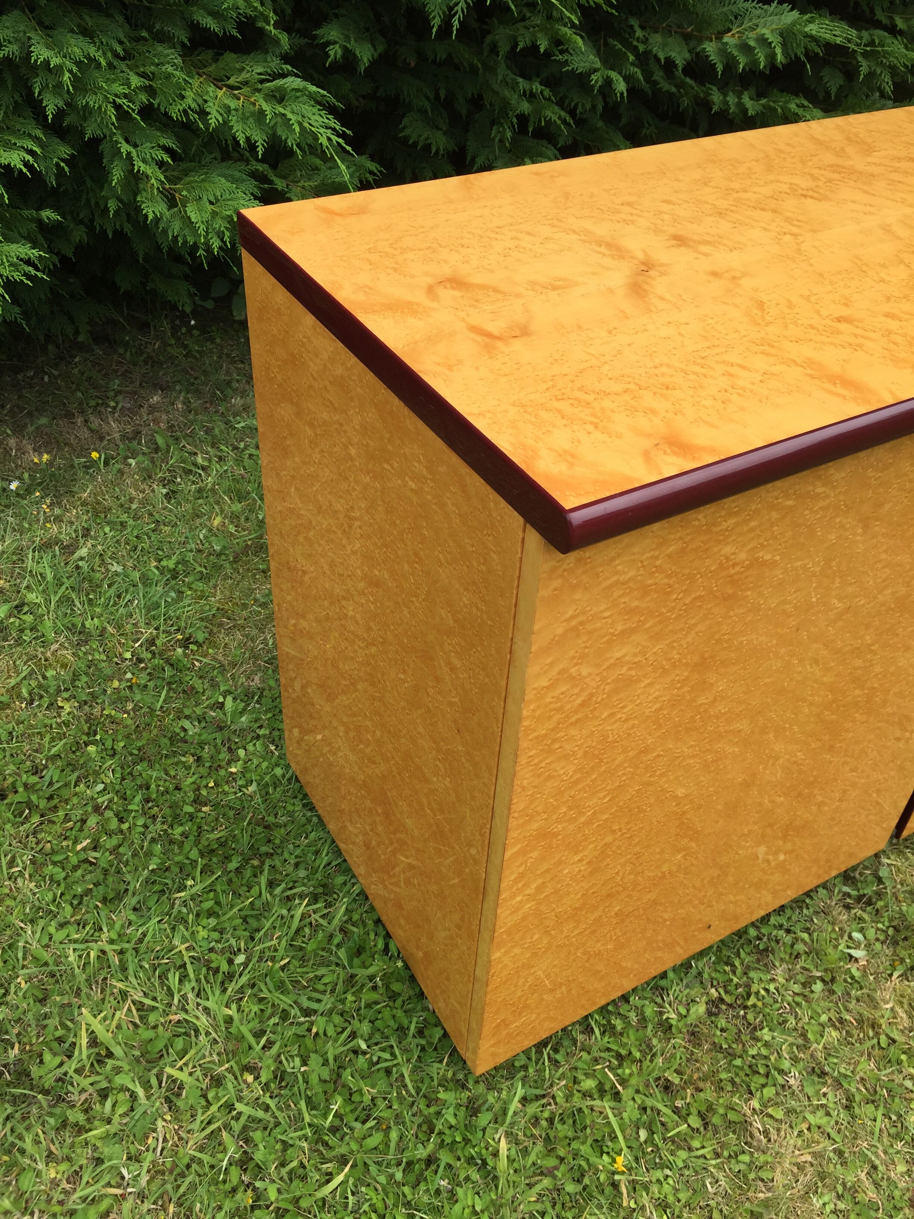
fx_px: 1021
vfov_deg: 61.7
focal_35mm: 29
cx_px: 457
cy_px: 610
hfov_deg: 48.2
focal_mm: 4.15
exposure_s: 1/1014
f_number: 2.2
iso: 32
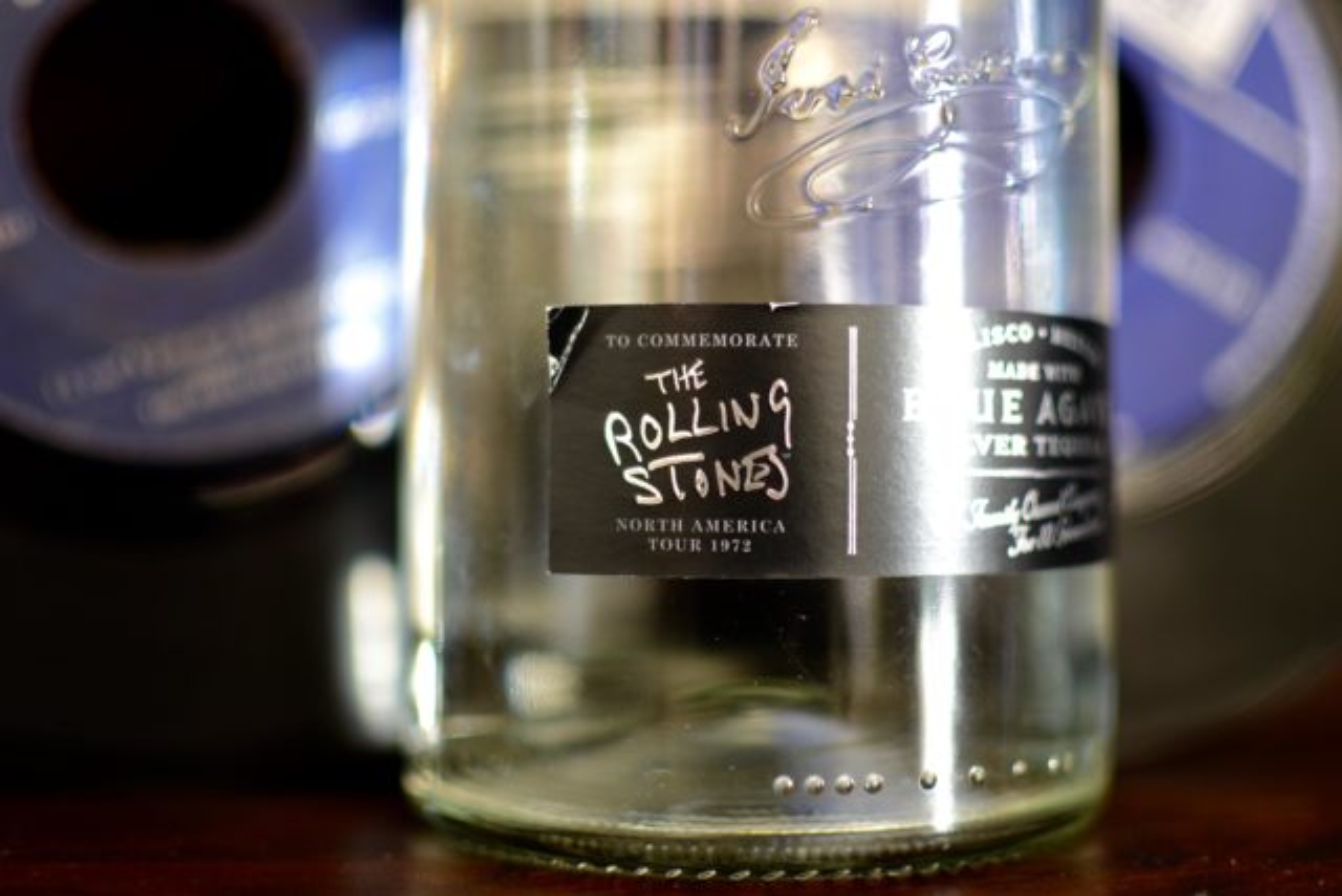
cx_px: 671
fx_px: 1957
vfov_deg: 25.8
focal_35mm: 52
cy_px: 448
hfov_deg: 37.8
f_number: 1.8
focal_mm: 35
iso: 100
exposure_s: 1/3
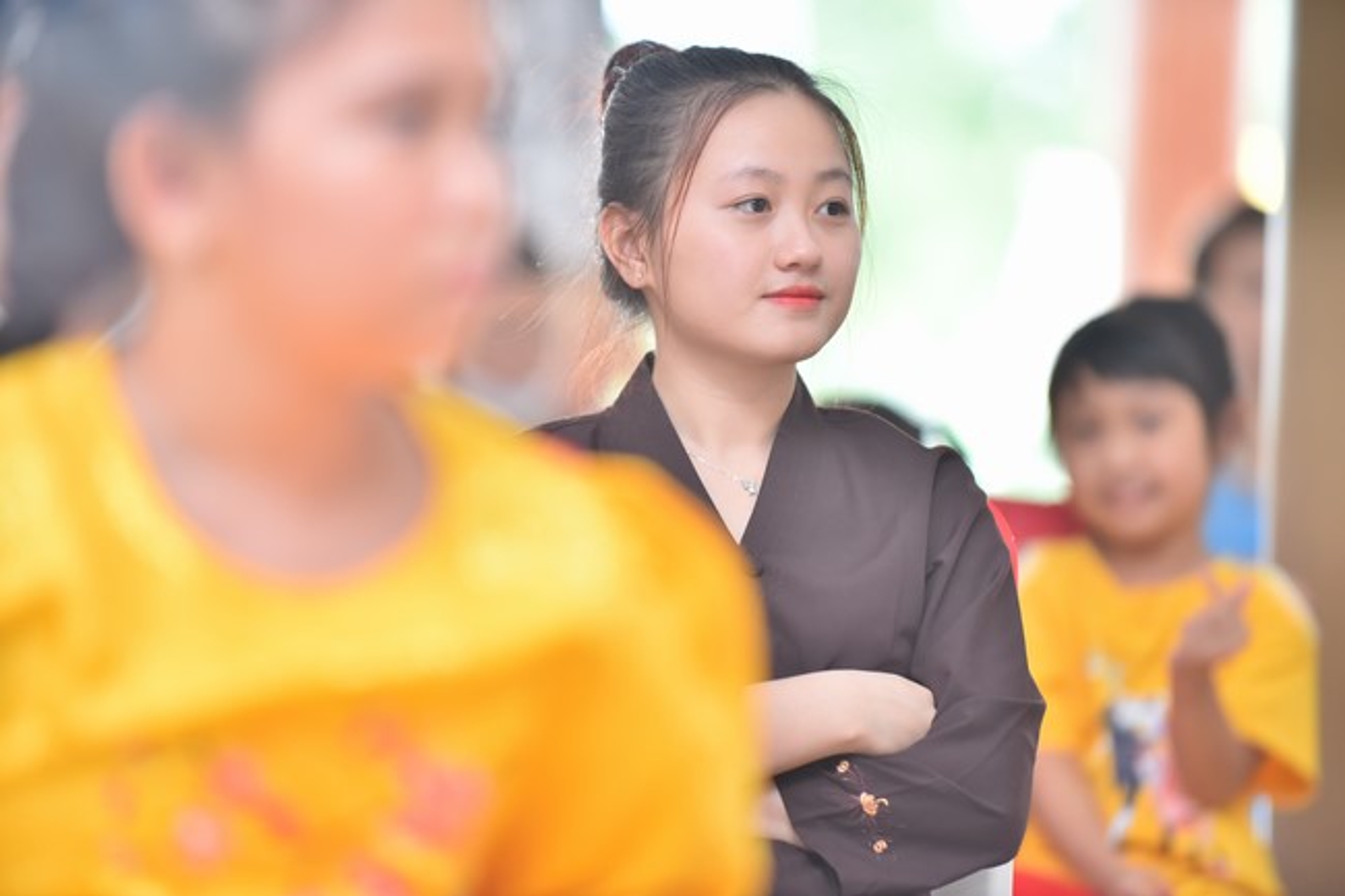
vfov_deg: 6.9
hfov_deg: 10.3
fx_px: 7470
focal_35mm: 200
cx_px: 672
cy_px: 448
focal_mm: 200
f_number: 2.8
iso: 1000
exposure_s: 1/200
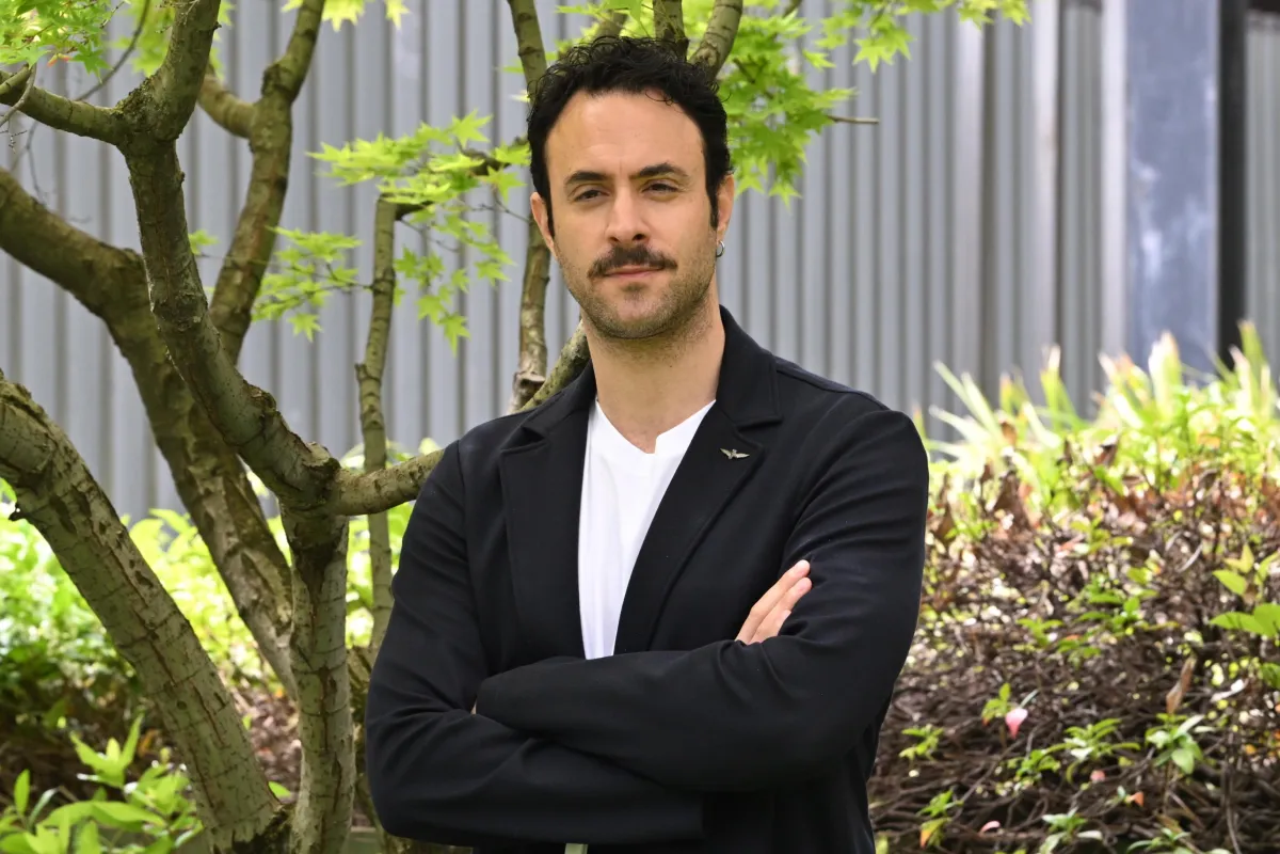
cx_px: 640
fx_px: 6399
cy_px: 427
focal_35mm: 180
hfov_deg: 11.4
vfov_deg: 7.6
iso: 1000
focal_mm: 120
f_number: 7.1
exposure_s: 1/400
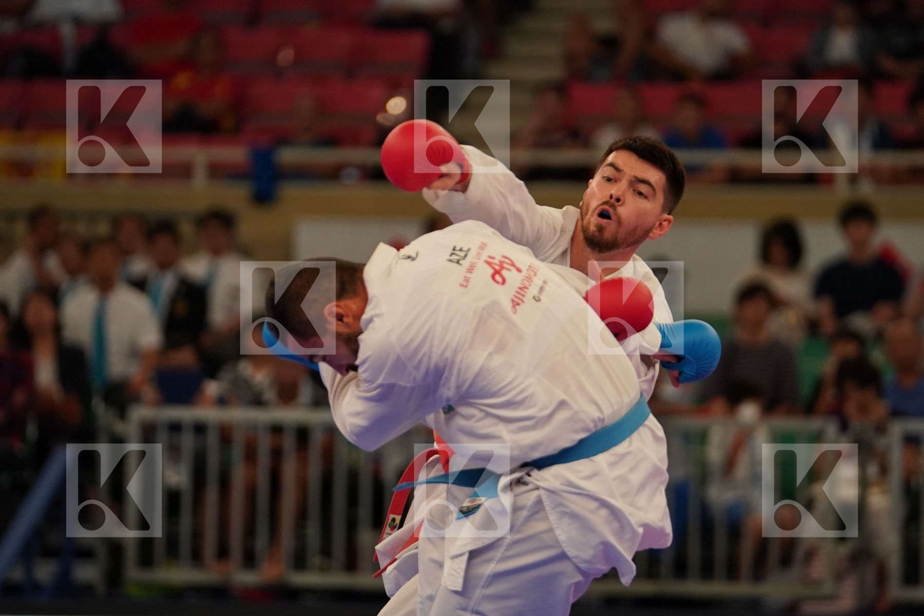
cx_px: 462
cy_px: 308
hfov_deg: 7.8
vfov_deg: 5.2
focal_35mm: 264
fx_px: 6775
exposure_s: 1/1000
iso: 1250
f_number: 2.8
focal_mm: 176
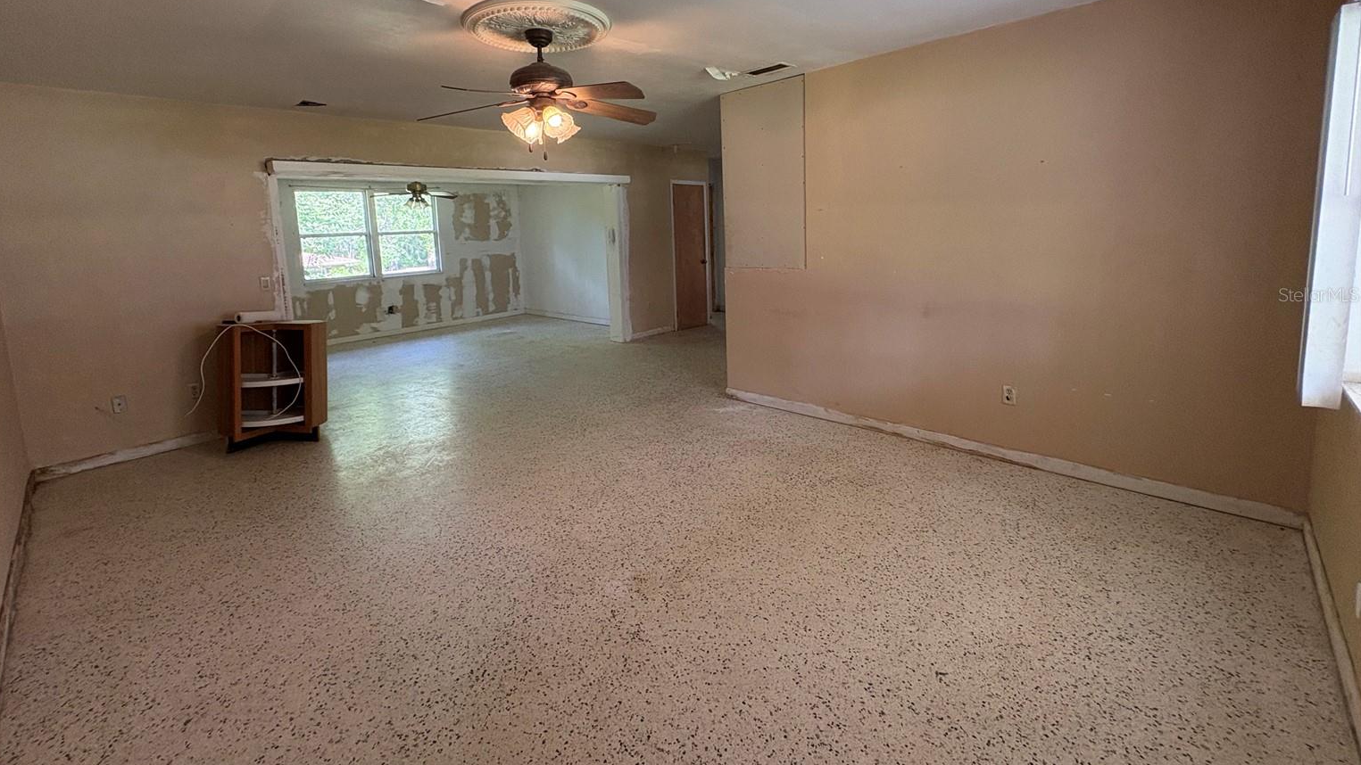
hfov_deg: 99.3
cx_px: 649
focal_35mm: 16
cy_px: 294
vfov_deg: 66.2
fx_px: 577
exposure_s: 1/120
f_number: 2.2
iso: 320
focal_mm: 2.22
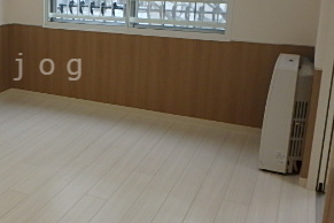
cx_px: 9
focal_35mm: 48
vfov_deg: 27.8
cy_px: 67
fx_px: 445
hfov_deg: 37.3
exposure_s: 1/60
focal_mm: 3.7
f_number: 3.5
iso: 200
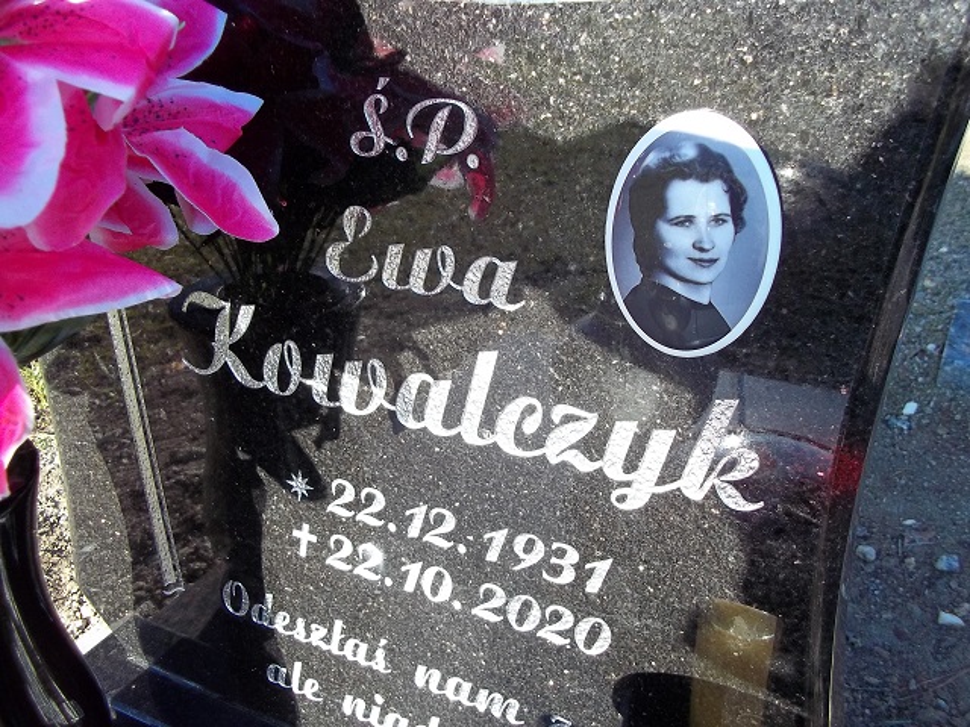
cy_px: 364
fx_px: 897
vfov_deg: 44.2
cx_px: 485
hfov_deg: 56.8
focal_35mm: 32
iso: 80
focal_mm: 5.7
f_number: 2.9
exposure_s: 1/250
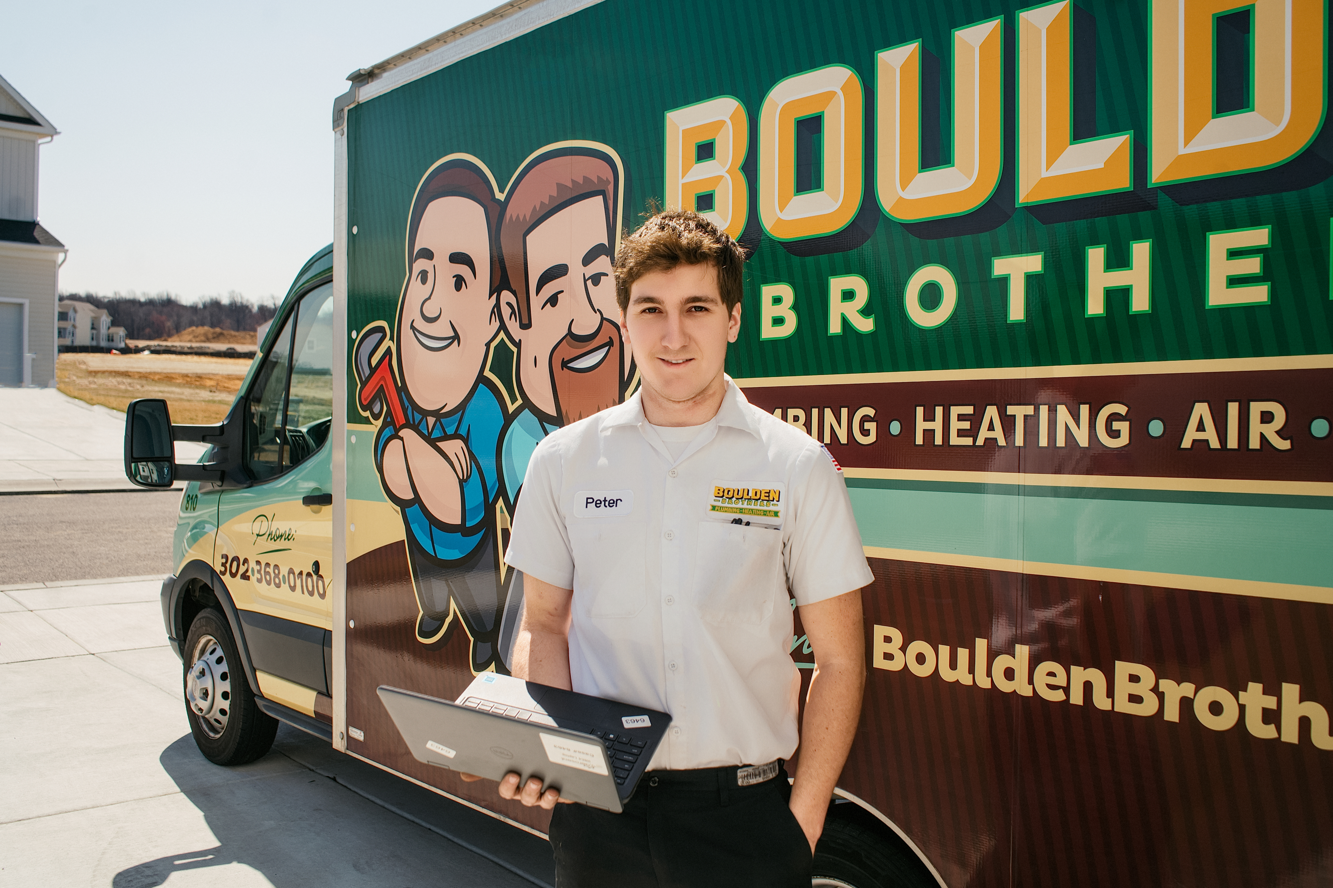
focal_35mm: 31
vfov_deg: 42.3
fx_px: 1148
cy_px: 444
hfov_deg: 60.3
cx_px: 666
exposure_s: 1/500
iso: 100
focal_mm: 31
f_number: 5.6
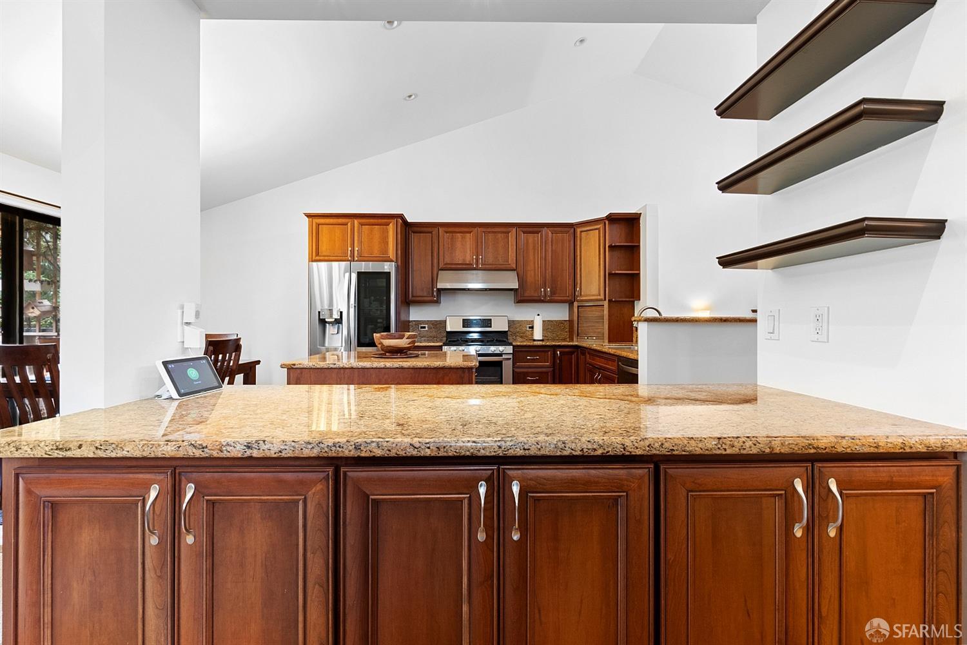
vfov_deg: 77.3
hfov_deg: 100.4
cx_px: 484
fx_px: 403
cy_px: 322
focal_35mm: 15
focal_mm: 10
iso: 250
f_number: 9
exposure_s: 2
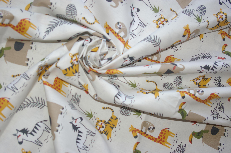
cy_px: 76
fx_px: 365
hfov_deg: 35.1
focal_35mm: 57
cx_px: 116
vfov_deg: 23.7
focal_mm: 38
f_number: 4.5
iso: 400
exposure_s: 1/90
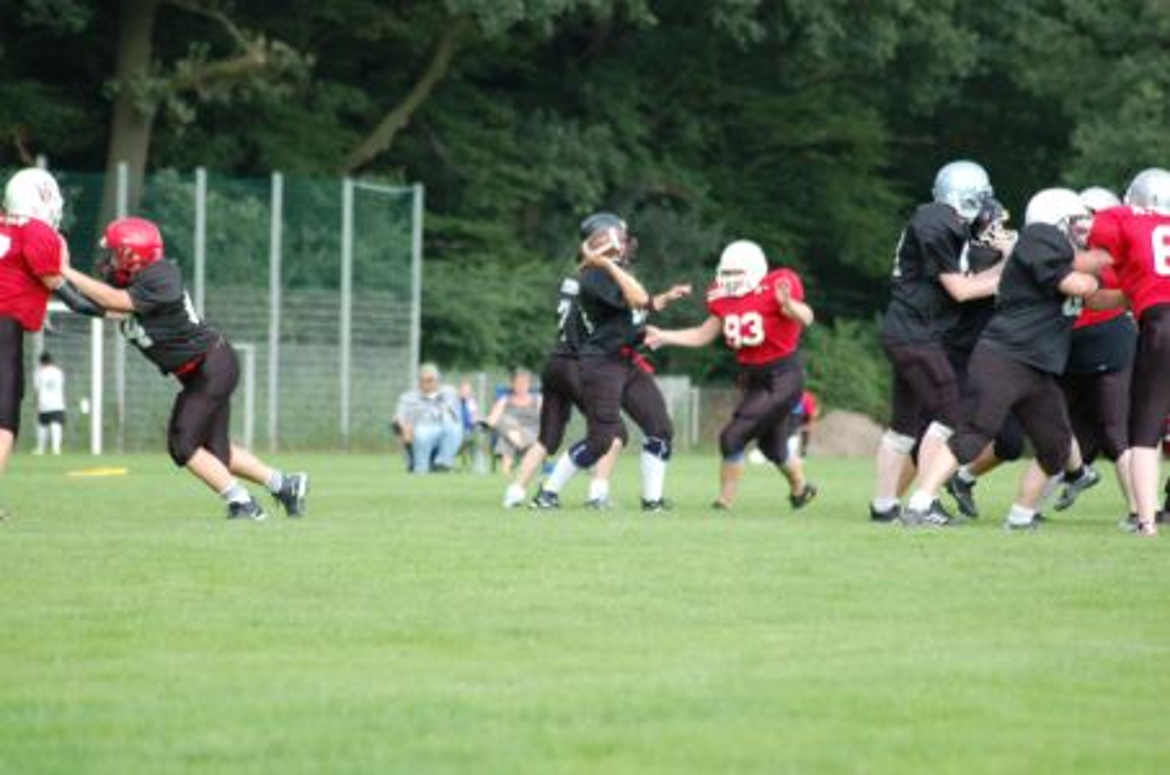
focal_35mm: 225
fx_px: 7297
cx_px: 585
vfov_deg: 6.1
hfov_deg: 9.2
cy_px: 388
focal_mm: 150
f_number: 4.5
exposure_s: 1/500
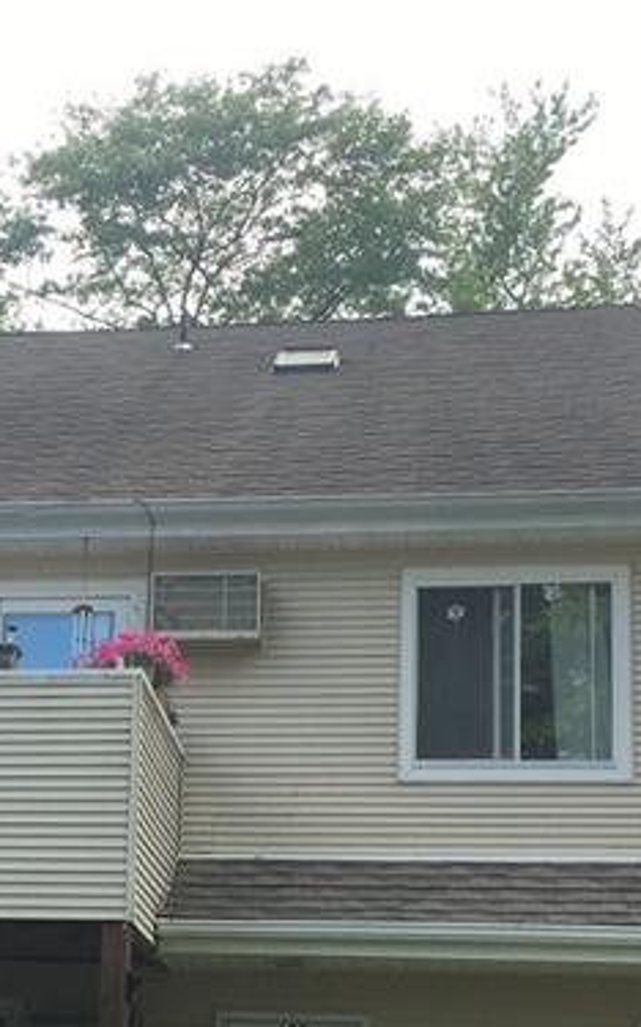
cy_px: 835
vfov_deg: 31.6
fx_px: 1763
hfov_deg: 20.2
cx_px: 79
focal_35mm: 63
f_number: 2.2
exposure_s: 1/663
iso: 25
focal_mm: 4.15
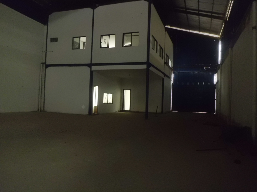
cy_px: 96
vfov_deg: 53.1
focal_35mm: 26
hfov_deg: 67.3
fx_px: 193
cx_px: 128
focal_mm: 4.7
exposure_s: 1/60
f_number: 2.8
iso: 400
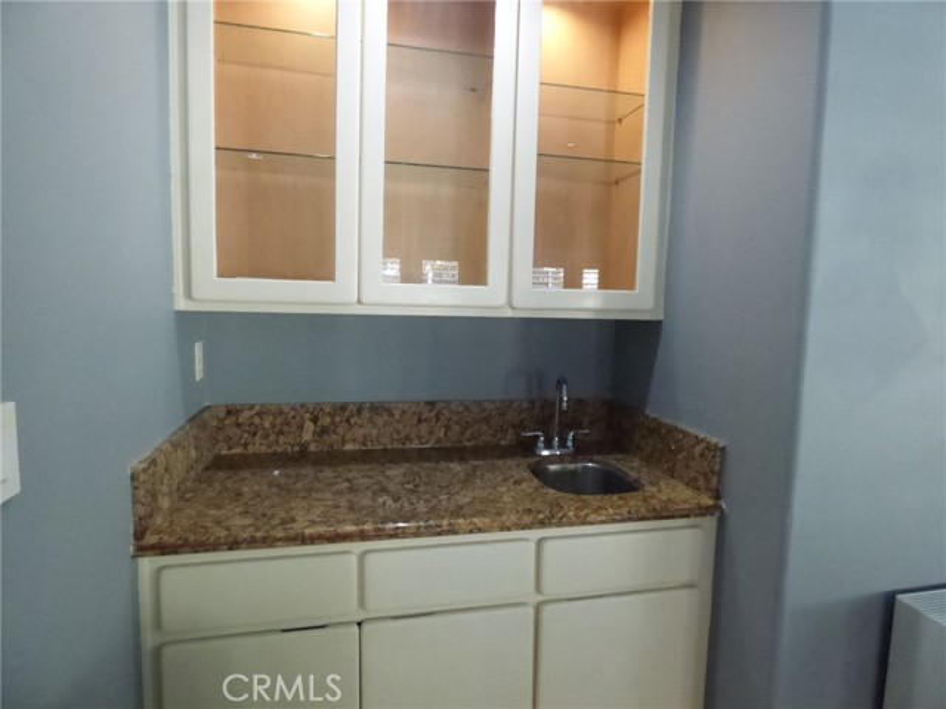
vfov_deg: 66.0
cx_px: 473
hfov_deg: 81.7
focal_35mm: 20
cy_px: 354
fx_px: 547
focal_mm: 3.58
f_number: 2.8
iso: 1600
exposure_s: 1/200
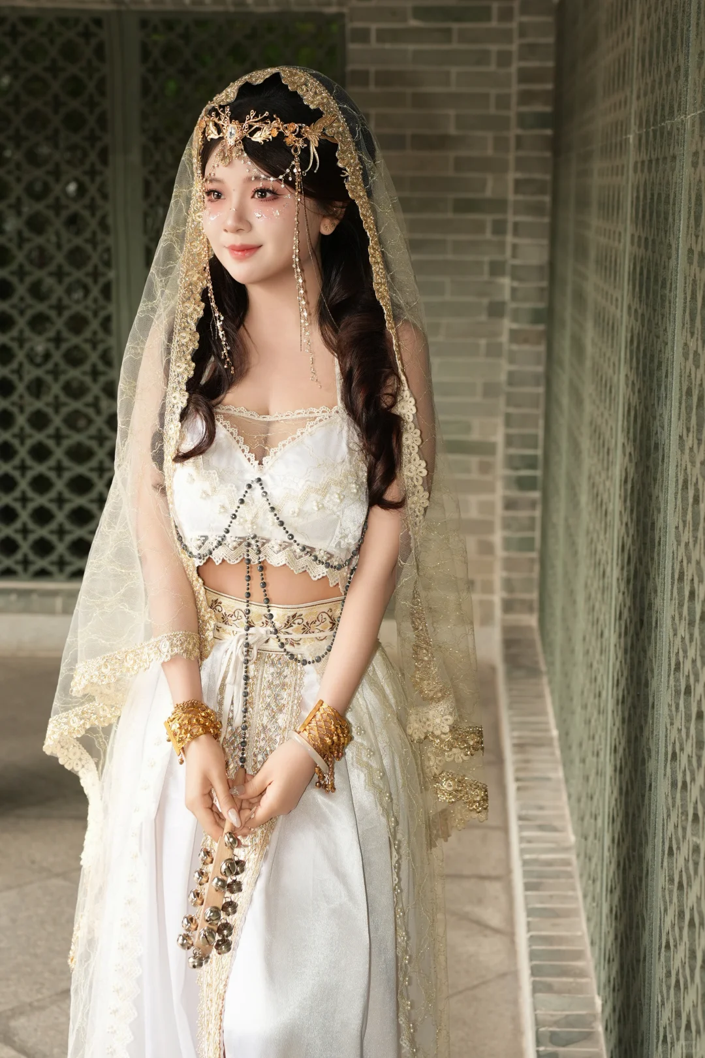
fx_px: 1880
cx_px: 352
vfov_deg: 31.4
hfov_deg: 21.2
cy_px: 529
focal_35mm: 64
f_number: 3.5
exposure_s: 1/200
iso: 500
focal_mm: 43
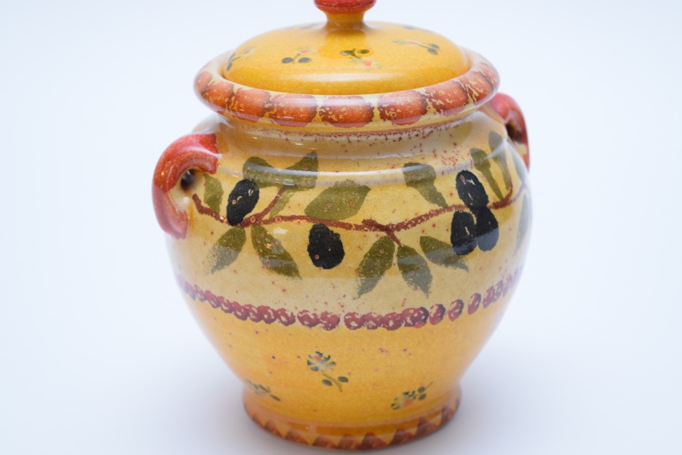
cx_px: 341
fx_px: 1563
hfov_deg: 24.6
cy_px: 228
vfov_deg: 16.6
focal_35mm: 82
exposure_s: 1/80
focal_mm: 55
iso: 800
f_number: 5.6
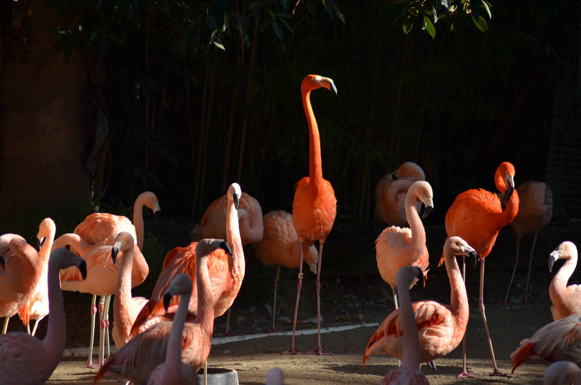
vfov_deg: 3.8
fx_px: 5798
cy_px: 192
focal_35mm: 360
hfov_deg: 5.7
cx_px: 290
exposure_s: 1/1000
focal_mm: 240
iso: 560
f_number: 5
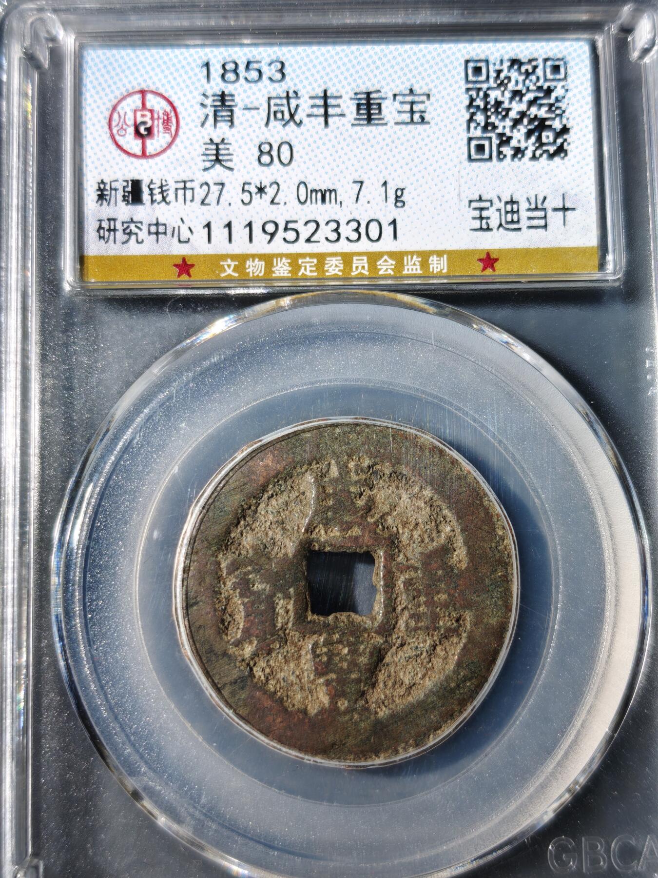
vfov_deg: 38.2
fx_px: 1267
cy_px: 439
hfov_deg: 29.1
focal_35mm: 50
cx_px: 329
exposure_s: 1/100
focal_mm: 5.85
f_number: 1.63
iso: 64
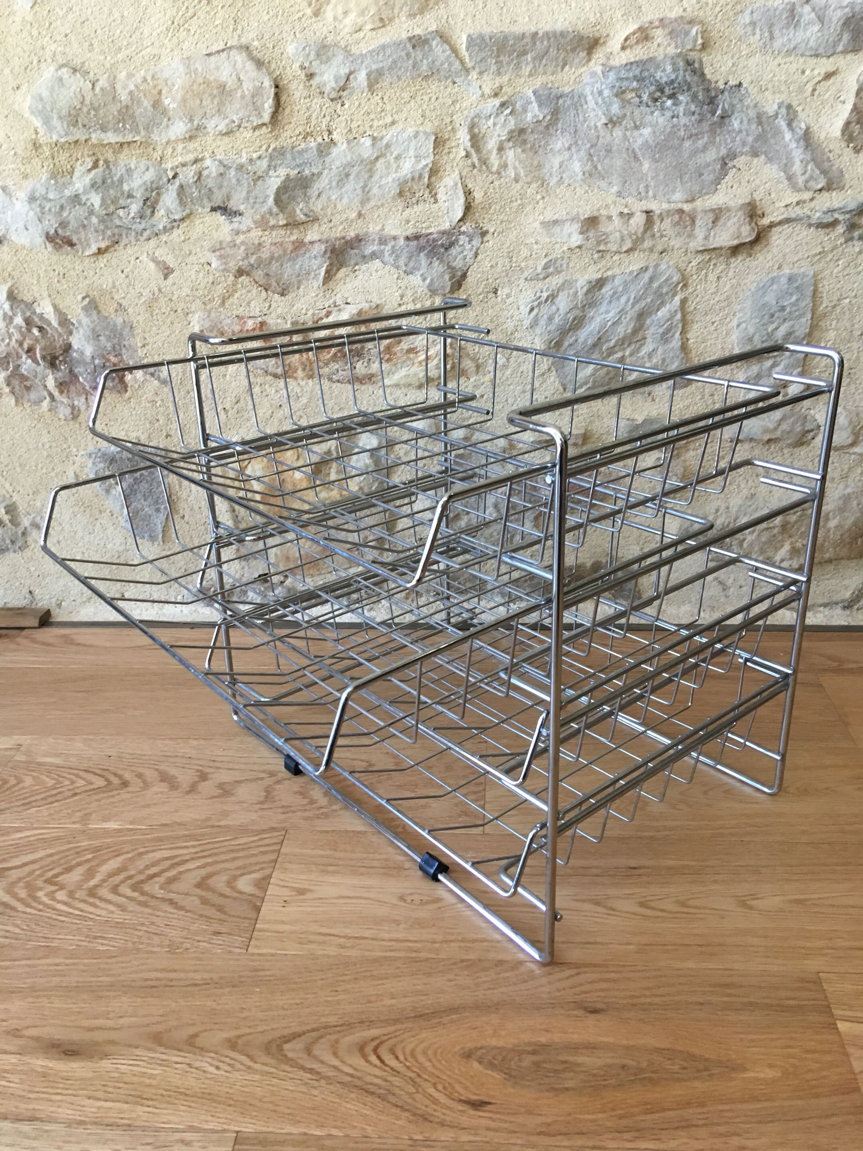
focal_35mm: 29
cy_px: 576
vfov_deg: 61.7
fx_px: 964
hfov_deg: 48.2
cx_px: 432
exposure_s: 1/33
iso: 160
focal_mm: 4.15
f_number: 2.2
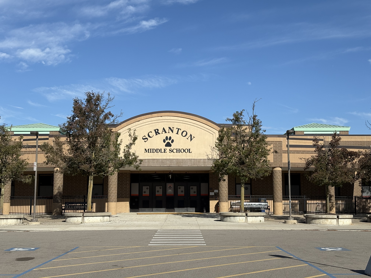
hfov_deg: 36.8
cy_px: 139
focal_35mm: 52
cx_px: 186
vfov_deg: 28.0
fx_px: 557
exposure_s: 1/4065
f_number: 1.6
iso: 32
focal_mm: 5.96
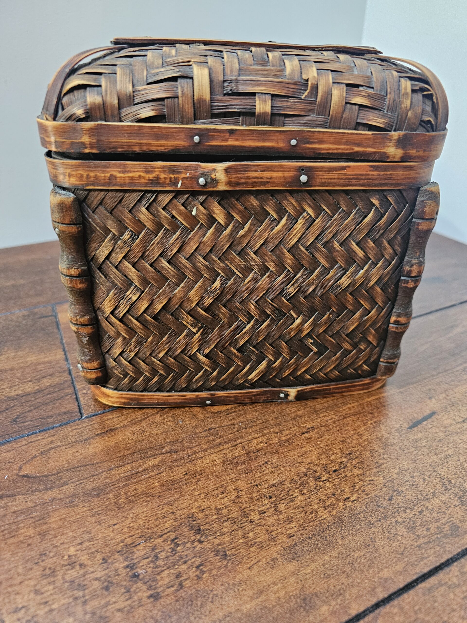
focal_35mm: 23
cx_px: 234
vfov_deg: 73.9
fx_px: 414
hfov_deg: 58.9
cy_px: 312
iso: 640
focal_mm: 6.3
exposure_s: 1/40
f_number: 1.7
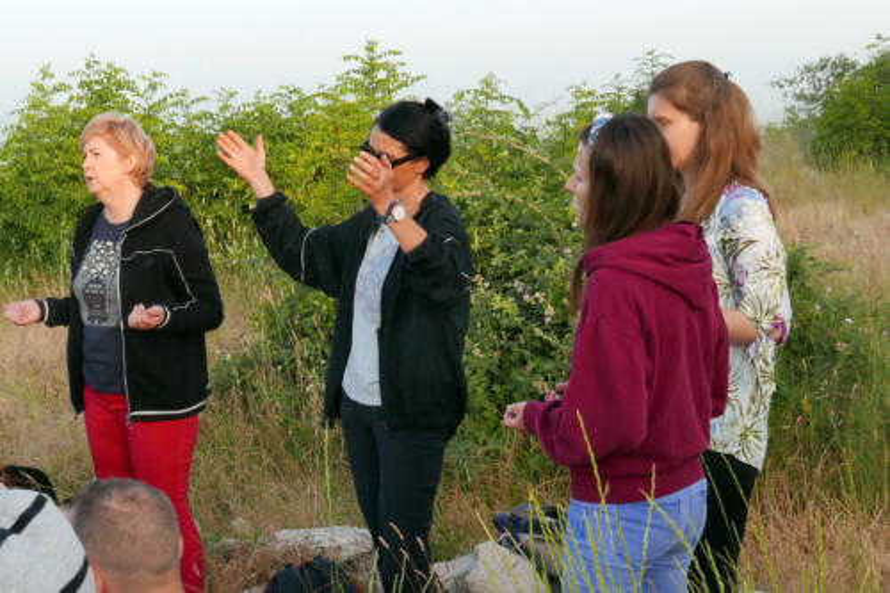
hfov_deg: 50.7
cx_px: 445
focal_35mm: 38
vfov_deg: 35.0
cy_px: 296
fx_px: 939
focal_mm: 17.2
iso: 400
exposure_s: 1/80
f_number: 11
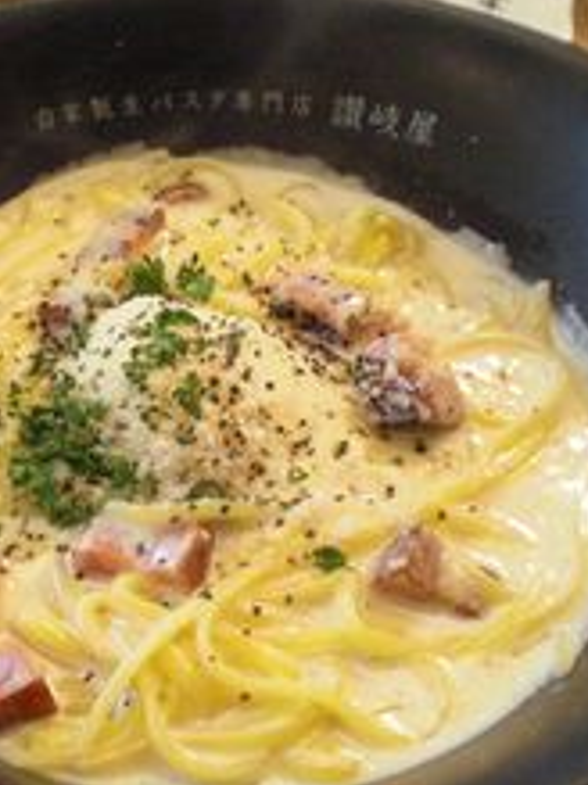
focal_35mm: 60
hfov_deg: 24.2
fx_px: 1360
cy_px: 453
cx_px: 156
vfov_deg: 32.1
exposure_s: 1/30
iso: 800
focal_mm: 6.3
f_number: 3.1
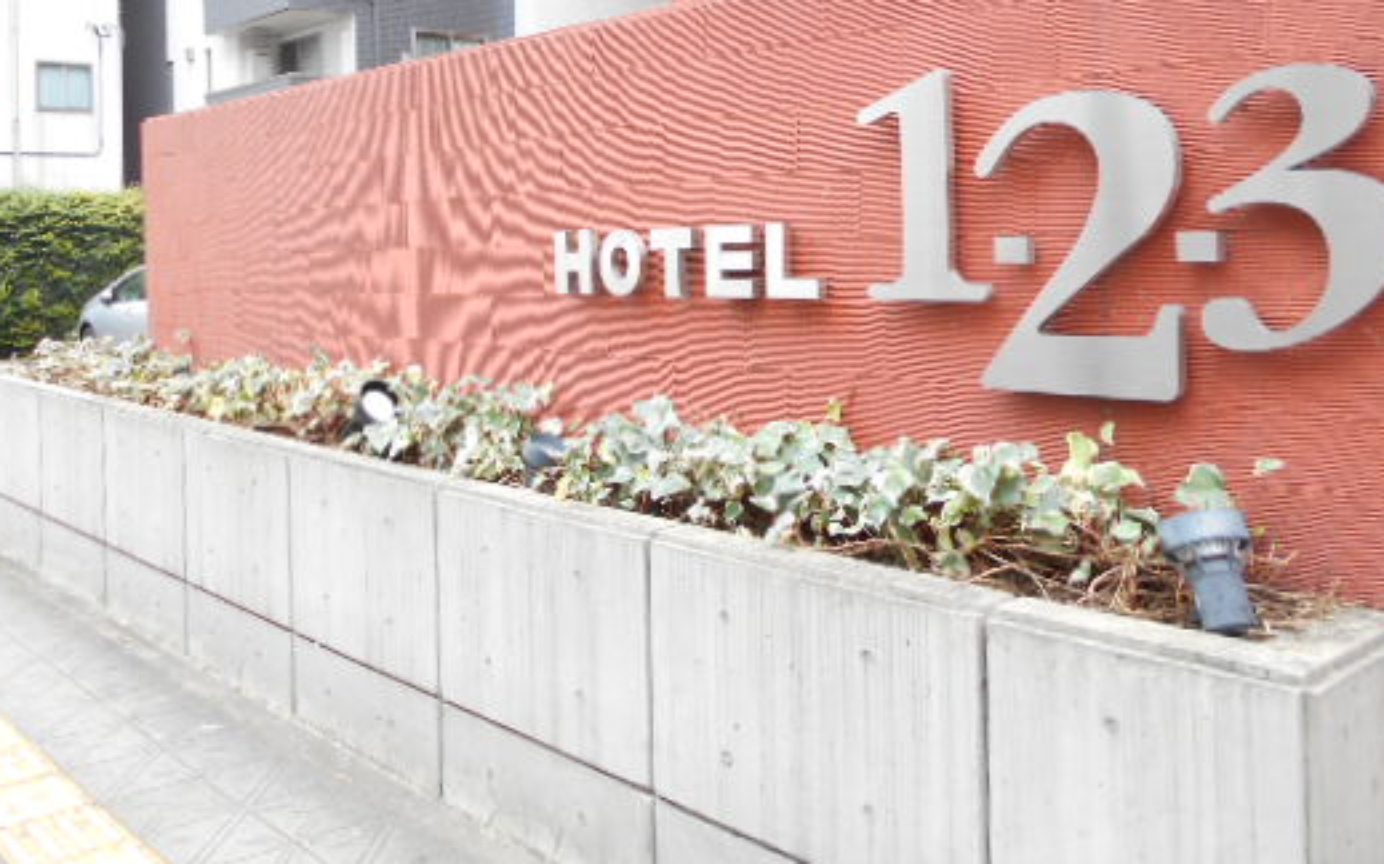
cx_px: 608
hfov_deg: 56.6
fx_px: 1282
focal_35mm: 34
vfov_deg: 36.6
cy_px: 251
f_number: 3.2
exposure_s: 1/40
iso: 80
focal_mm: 4.6
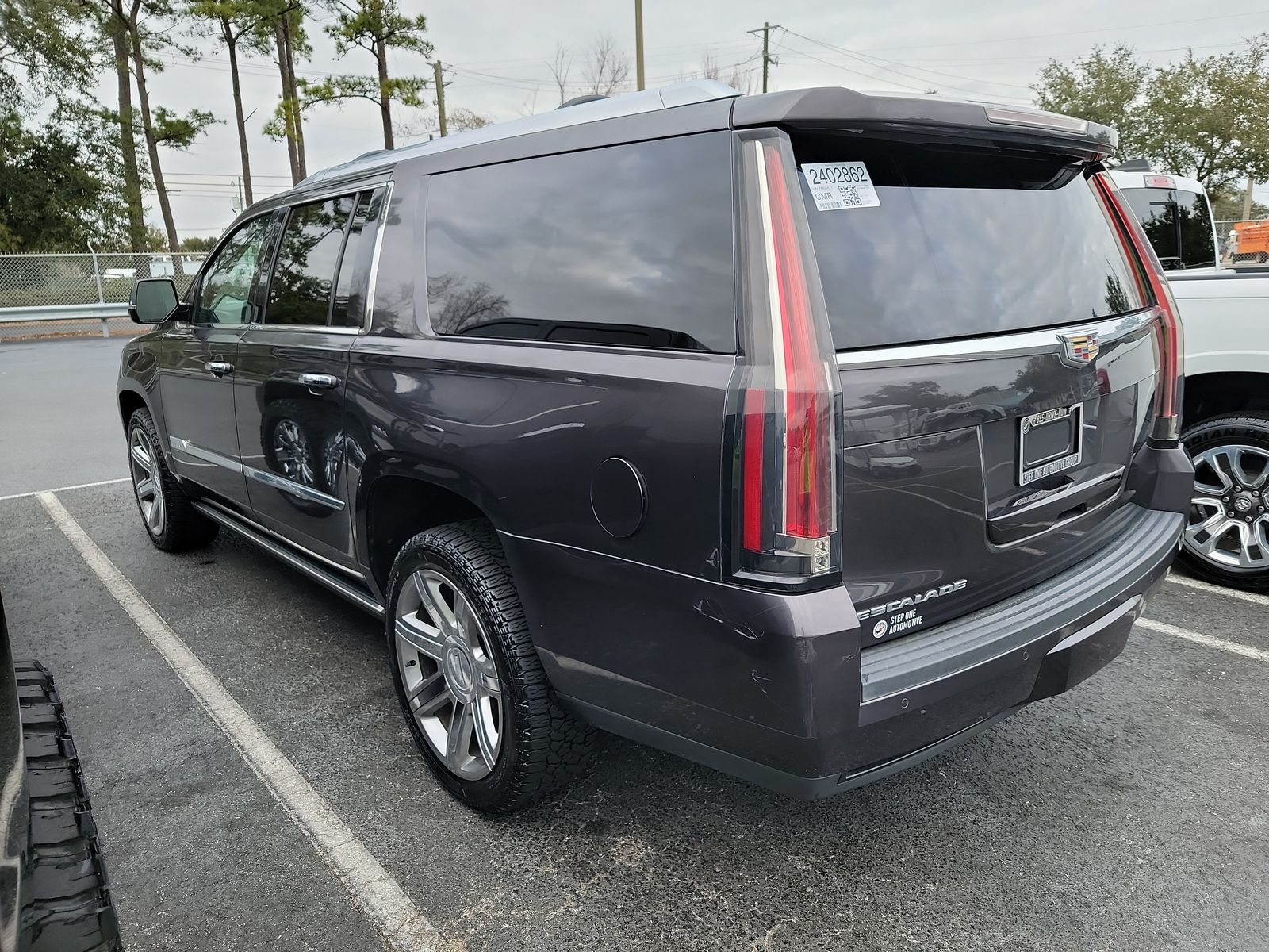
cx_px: 634
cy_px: 476
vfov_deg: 56.8
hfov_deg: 71.6
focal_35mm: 24
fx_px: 880
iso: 74
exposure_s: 1/119
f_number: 1.8
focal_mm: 6.7
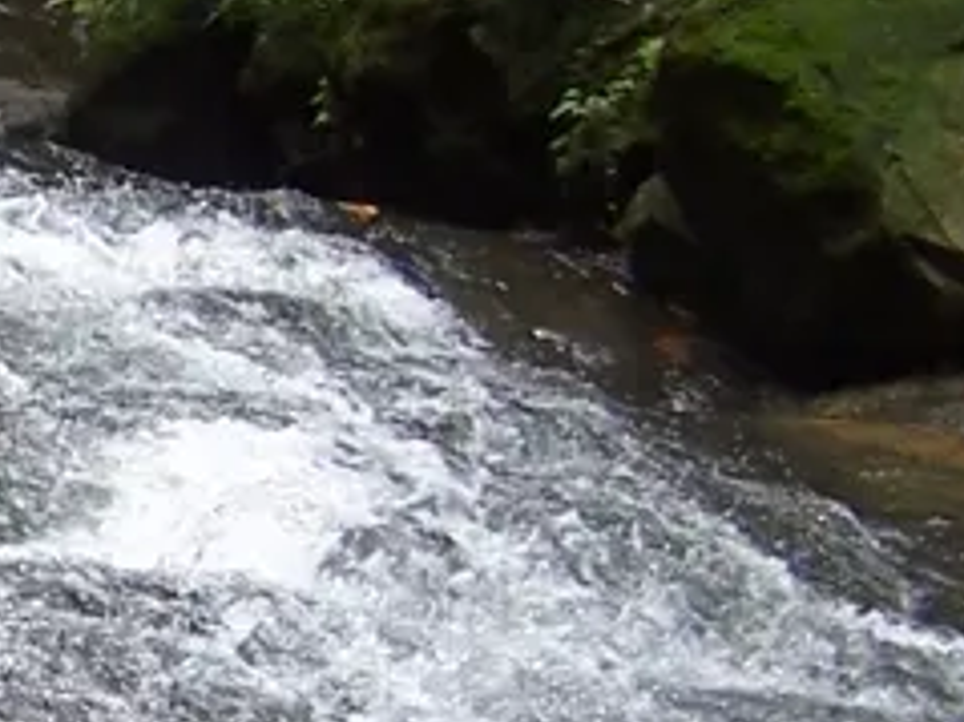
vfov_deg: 7.8
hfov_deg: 9.5
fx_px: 5316
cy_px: 561
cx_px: -1105
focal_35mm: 191
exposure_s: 1/90
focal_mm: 6.3
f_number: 2.8
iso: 80
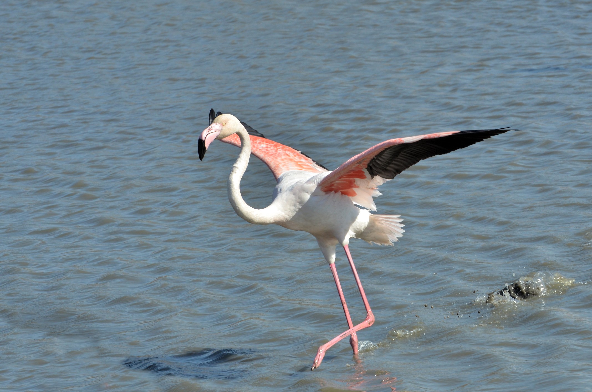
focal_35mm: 228
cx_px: 297
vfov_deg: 6.0
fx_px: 3734
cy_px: 192
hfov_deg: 9.1
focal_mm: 135
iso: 400
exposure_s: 1/1000
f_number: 11
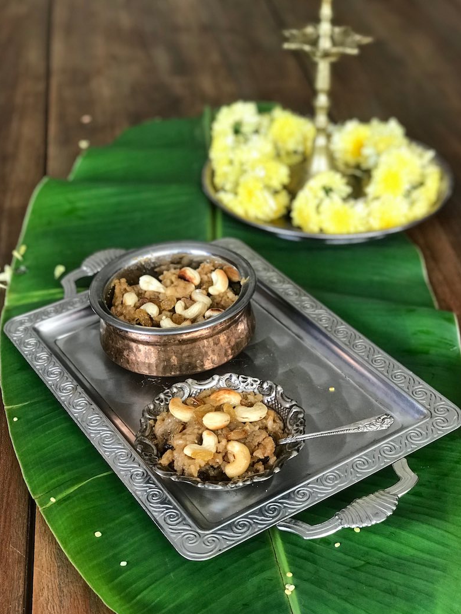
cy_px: 312
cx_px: 232
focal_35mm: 58
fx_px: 1030
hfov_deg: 25.2
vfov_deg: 33.2
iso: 125
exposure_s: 1/50
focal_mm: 6.6
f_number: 2.8
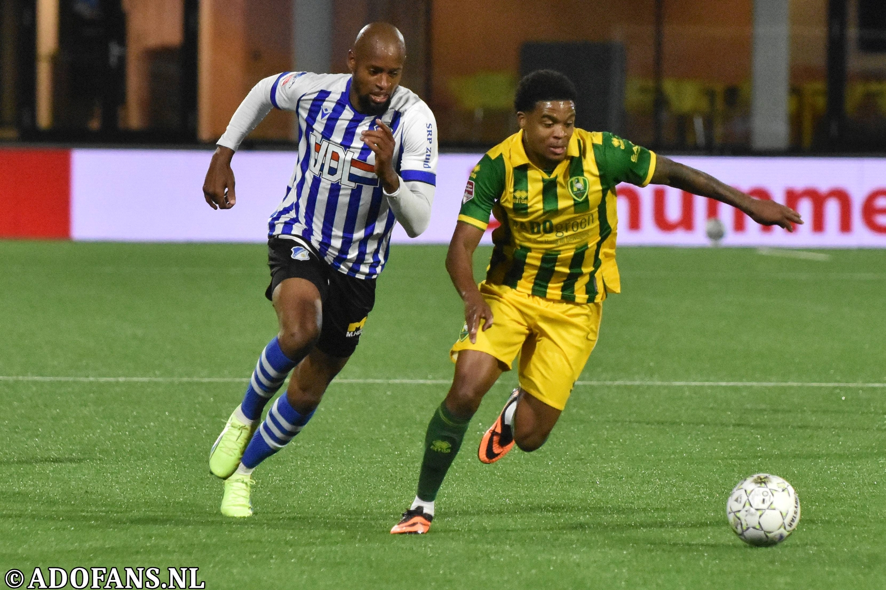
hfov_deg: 7.6
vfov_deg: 5.1
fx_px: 6644
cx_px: 443
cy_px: 295
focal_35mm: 270
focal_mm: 180
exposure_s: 1/1250
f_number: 3.5
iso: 5000
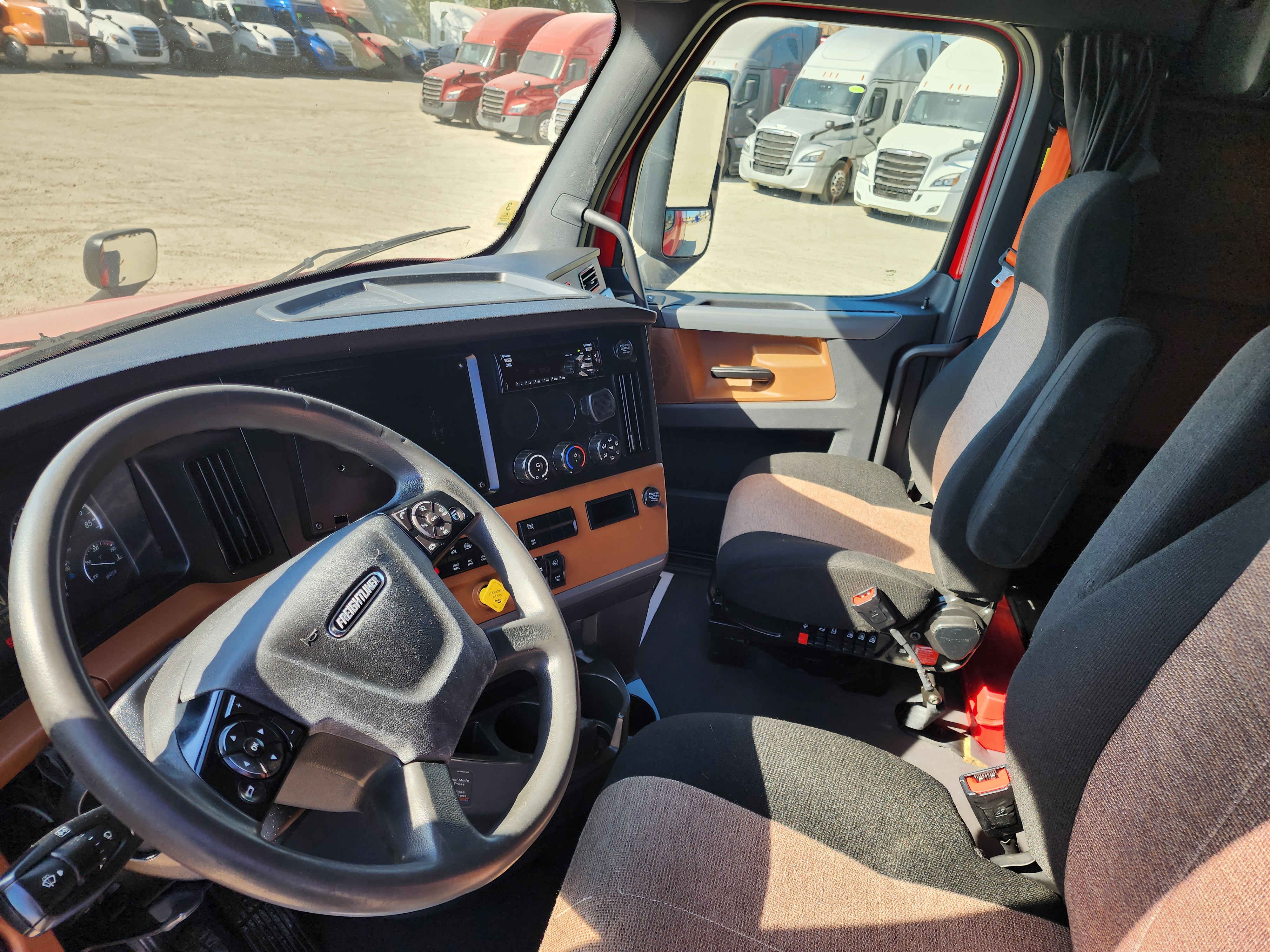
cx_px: 635
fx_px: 844
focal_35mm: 23
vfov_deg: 58.9
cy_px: 476
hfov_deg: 73.9
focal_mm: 6.4
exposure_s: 1/180
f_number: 1.8
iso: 25
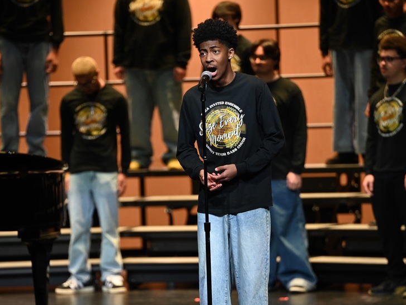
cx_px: 196
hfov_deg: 7.3
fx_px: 3180
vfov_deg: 5.5
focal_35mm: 271
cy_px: 187
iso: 2500
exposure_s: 1/640
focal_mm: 200
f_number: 2.8
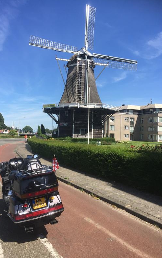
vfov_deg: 61.2
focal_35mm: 31
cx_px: 74
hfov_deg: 40.6
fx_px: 219
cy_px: 129
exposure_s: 1/1799
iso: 32
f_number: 2.2
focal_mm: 4.15
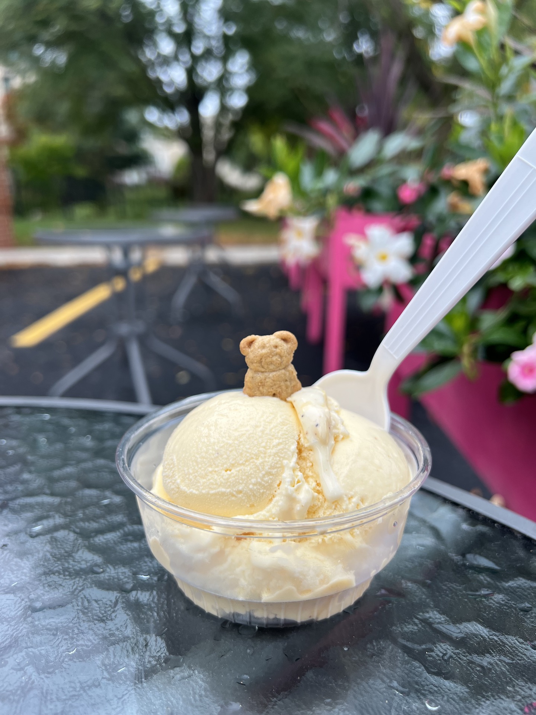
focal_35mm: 26
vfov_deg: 67.3
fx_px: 537
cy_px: 358
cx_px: 268
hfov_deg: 53.1
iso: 50
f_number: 1.5
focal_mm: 5.7
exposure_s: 1/336
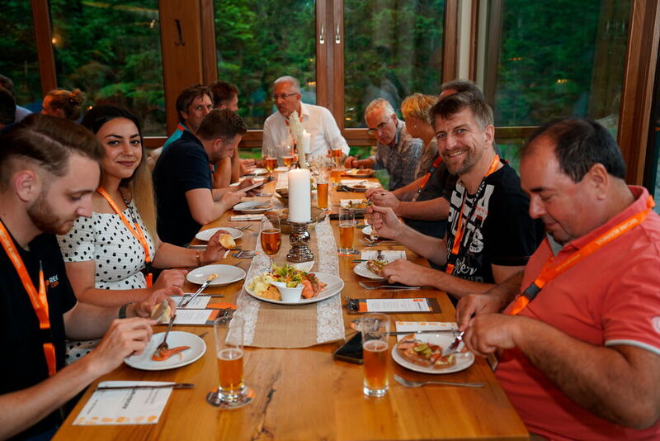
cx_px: 330
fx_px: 624
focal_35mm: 34
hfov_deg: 55.8
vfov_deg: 38.9
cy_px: 220
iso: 200
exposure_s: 1/60
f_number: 2.8
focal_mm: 34
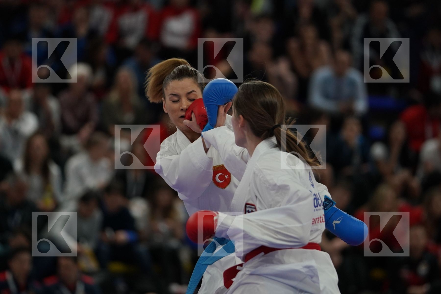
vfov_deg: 4.6
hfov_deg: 6.9
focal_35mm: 300
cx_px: 220
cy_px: 147
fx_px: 3675
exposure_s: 1/1000
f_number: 2.8
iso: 1250
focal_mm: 200
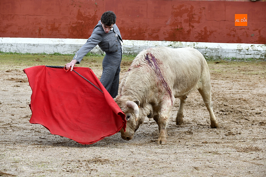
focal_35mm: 120
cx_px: 133
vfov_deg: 11.4
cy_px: 88
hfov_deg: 17.1
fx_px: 887
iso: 400
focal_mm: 120
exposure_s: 1/320
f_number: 6.3
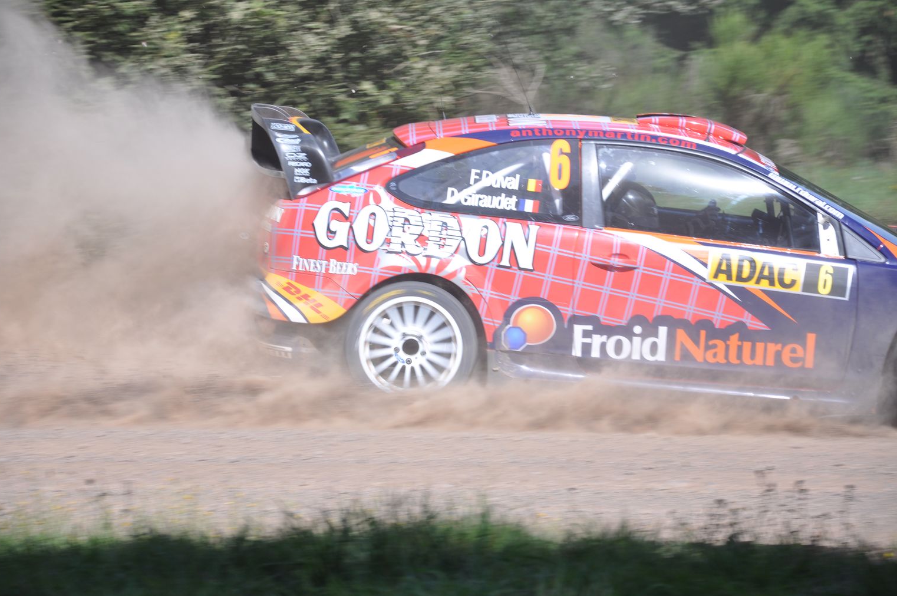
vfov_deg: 8.3
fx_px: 4119
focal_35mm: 166
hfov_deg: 12.4
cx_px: 444
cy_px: 294
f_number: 5.6
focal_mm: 105
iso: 200
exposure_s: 1/500
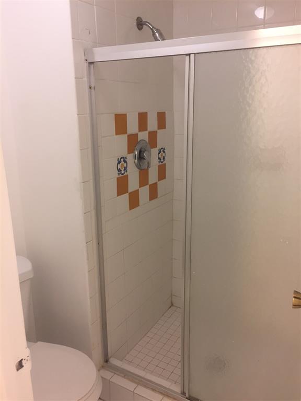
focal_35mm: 29
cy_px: 200
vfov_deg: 61.7
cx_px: 150
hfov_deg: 48.2
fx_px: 336
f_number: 2.2
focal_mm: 4.15
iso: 32
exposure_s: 1/30
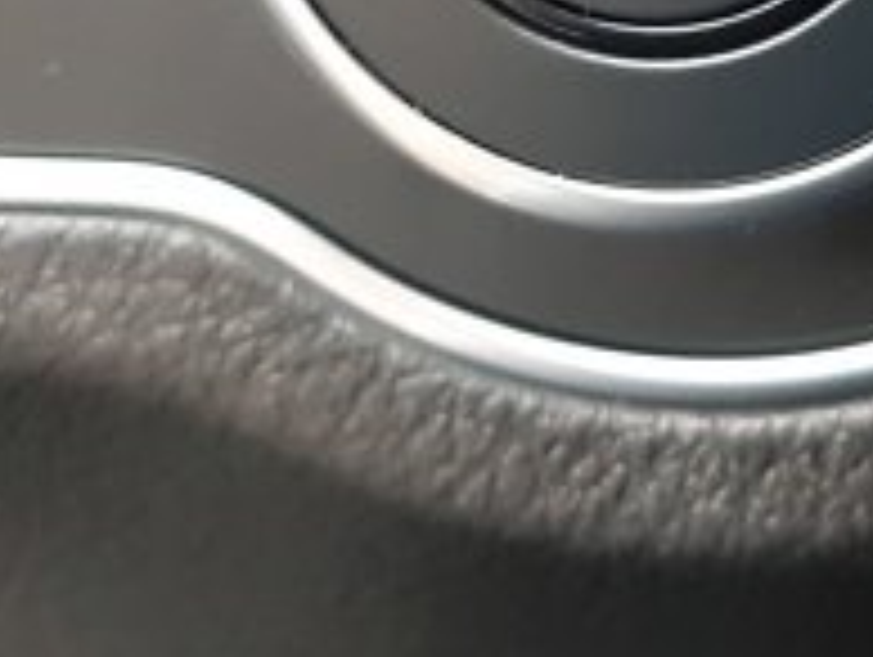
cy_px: -360
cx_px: 760
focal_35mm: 107
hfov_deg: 18.1
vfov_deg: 13.0
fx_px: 2702
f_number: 1.7
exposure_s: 1/25
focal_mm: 3.92
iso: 400
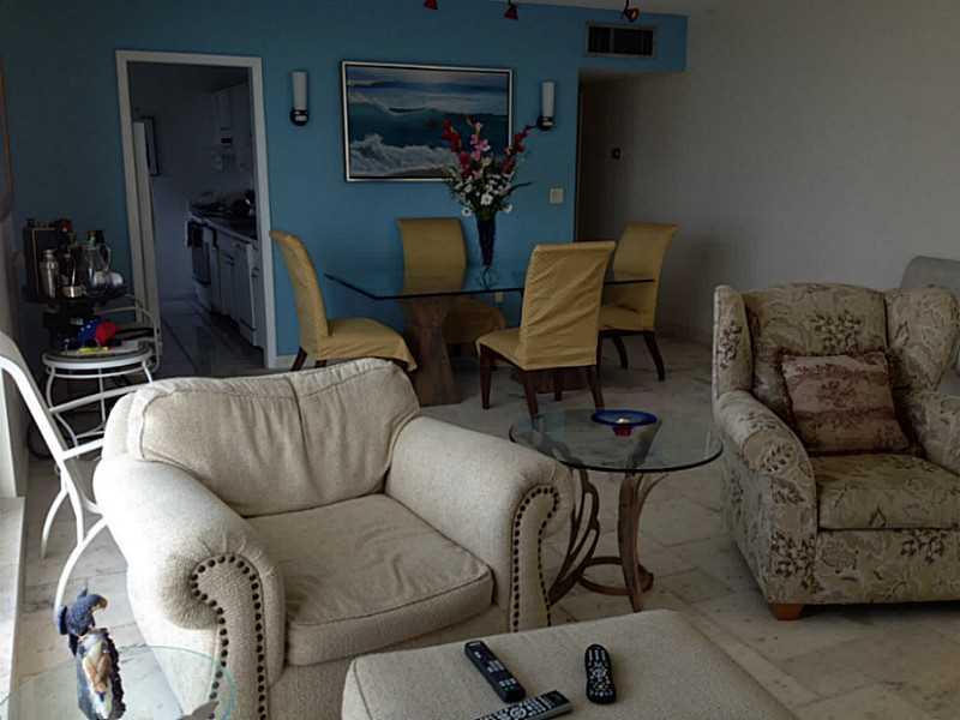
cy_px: 360
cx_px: 480
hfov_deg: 52.6
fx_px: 971
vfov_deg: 40.7
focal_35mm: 35
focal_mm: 4.28
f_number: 2.4
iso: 50
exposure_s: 1/120
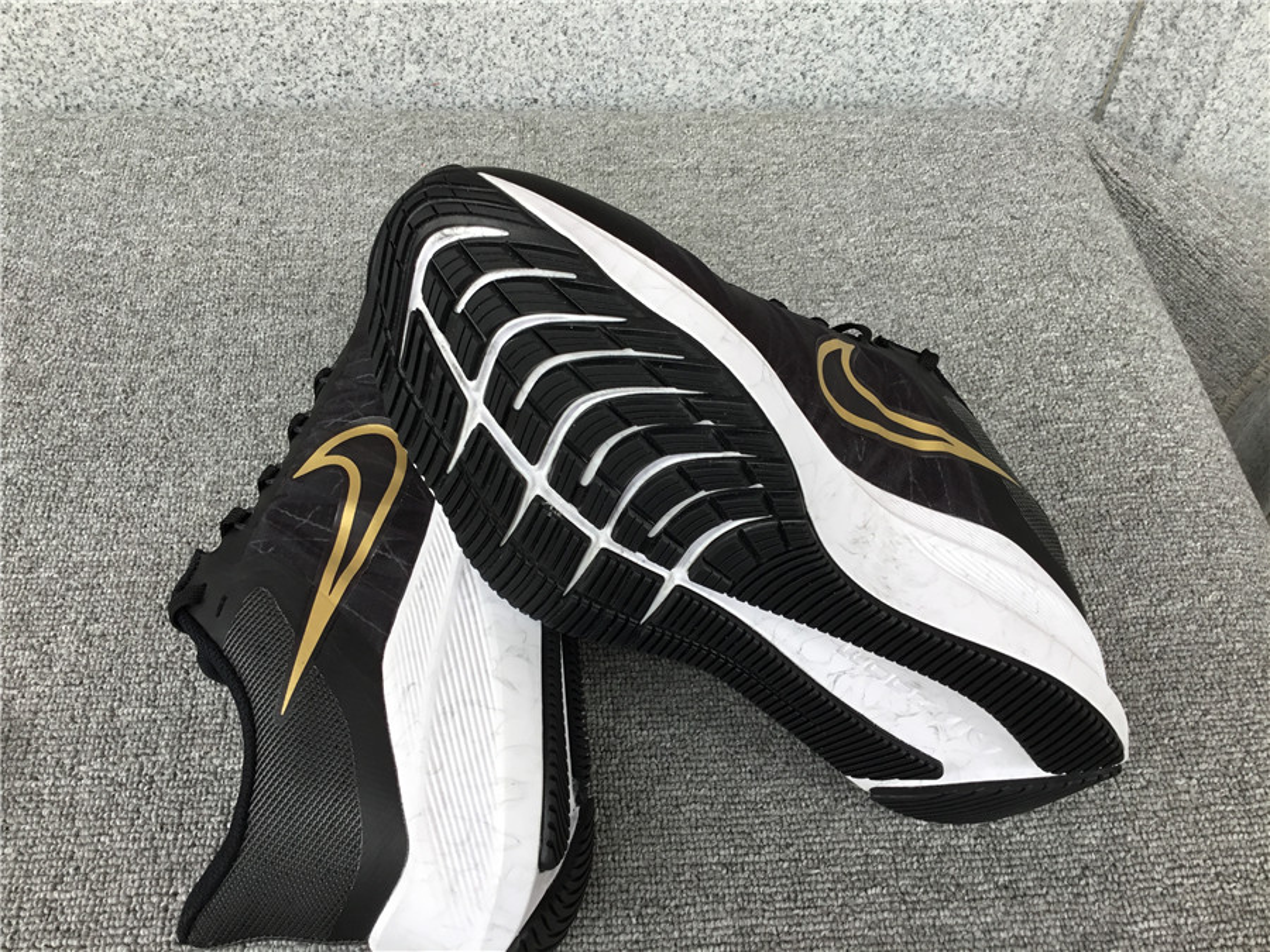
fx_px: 1137
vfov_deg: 45.4
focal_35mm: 31
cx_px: 635
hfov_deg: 58.4
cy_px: 476
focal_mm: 3.3
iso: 25
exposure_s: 1/123
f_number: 2.4
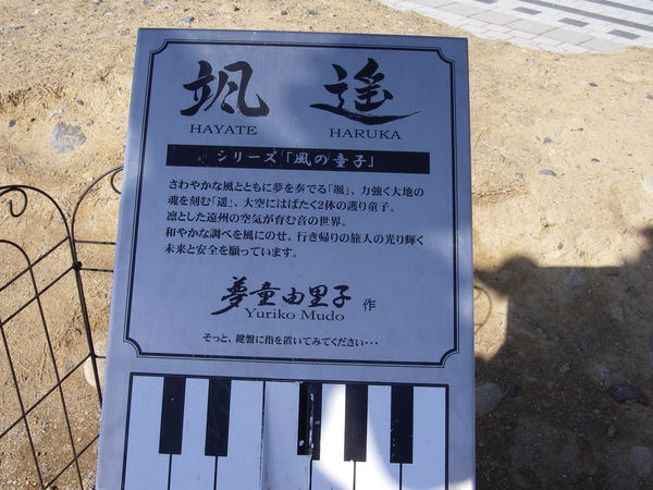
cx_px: 326
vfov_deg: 32.9
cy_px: 245
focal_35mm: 44
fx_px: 830
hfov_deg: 42.9
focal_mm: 7.3
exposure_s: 1/250
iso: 80
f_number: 6.8
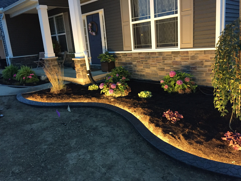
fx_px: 202
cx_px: 120
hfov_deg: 61.7
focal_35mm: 29
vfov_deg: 48.2
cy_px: 90
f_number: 2.2
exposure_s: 1/15
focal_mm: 4.15
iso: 250
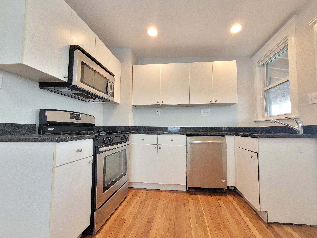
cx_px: 163
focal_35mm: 14
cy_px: 123
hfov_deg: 102.0
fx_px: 128
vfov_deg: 85.7
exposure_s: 1/40
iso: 320
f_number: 2.2
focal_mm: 1.74
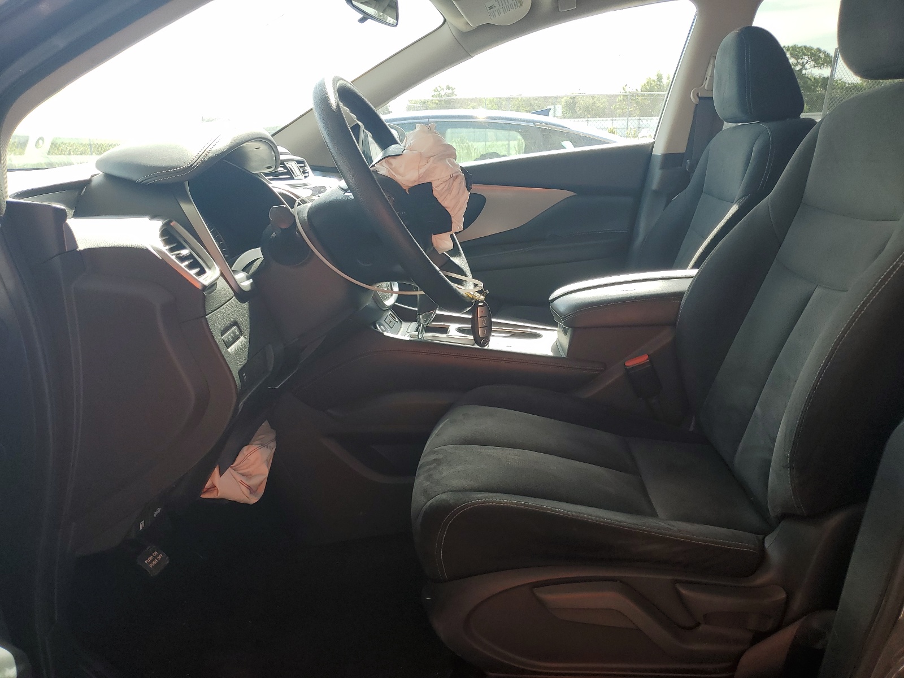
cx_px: 452
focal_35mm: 26
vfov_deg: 53.1
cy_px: 339
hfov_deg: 67.3
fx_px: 679
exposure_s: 1/323
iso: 50
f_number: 1.5
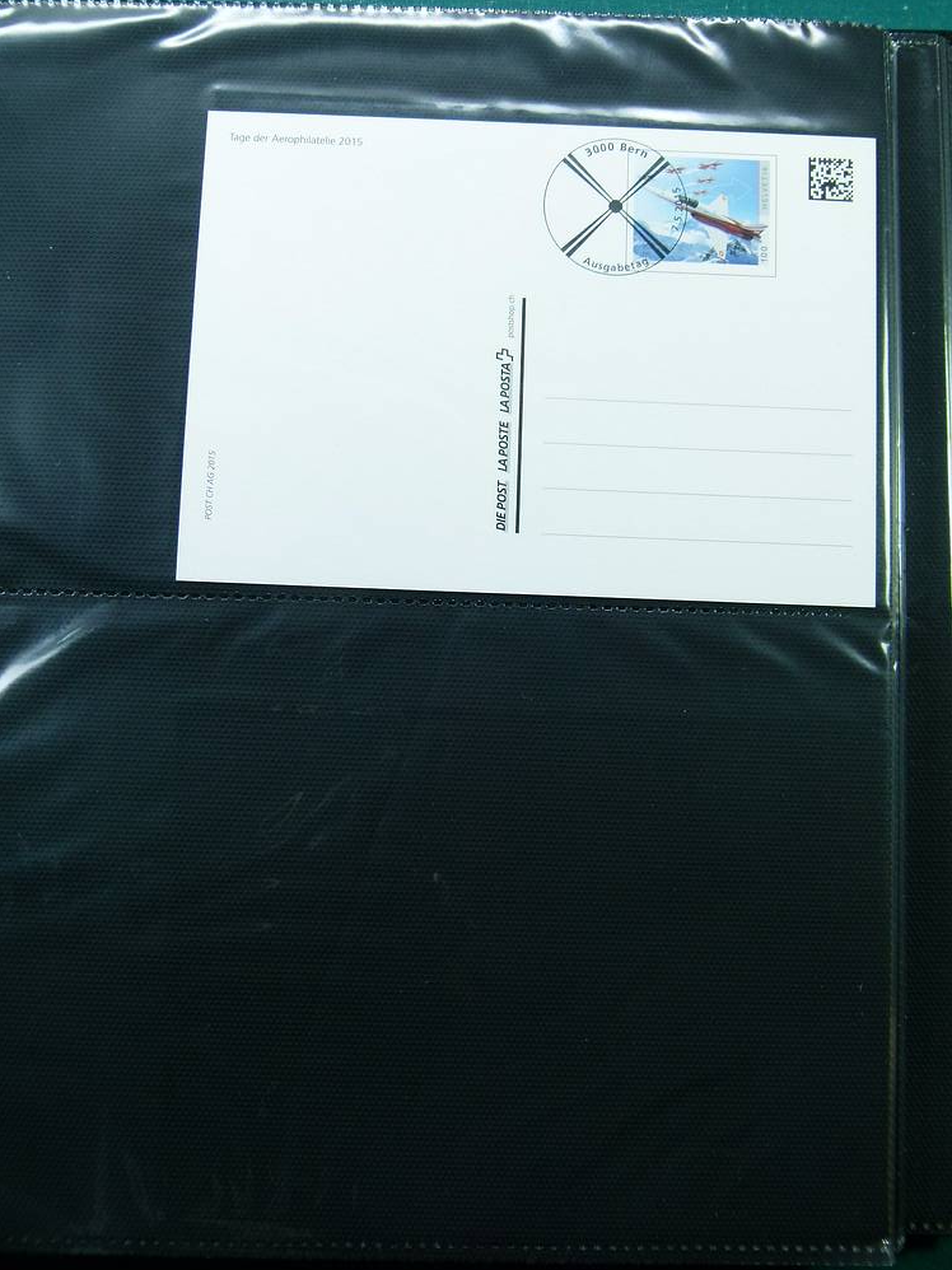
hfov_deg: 36.8
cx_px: 465
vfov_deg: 47.9
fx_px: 1431
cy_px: 638
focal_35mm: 39
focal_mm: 6.8
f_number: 3.1
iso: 100
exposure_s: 1/80
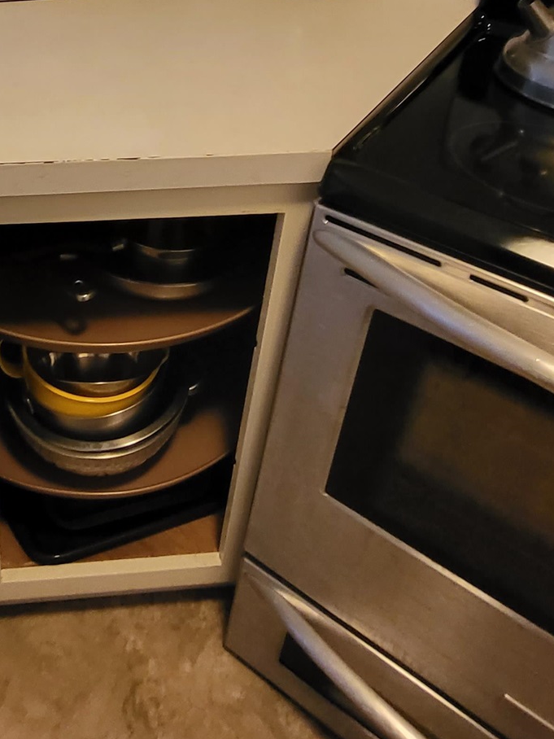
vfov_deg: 50.6
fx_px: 704
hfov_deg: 40.4
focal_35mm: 33
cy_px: 108
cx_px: 77
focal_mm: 1.74
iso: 400
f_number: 2.2
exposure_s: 1/30
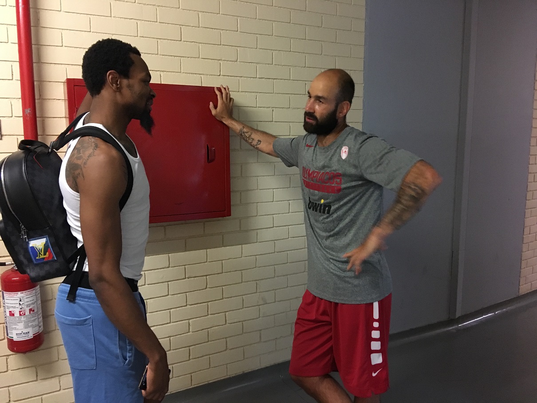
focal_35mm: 29
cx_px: 268
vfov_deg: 48.2
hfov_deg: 61.6
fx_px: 450
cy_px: 202
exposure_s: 1/17
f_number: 2.2
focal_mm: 4.15
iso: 250
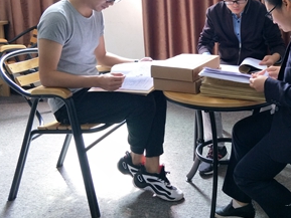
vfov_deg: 36.4
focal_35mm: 38
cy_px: 42
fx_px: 320
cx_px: 229
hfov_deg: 46.6
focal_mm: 3.79
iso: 125
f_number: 1.7
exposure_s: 1/33
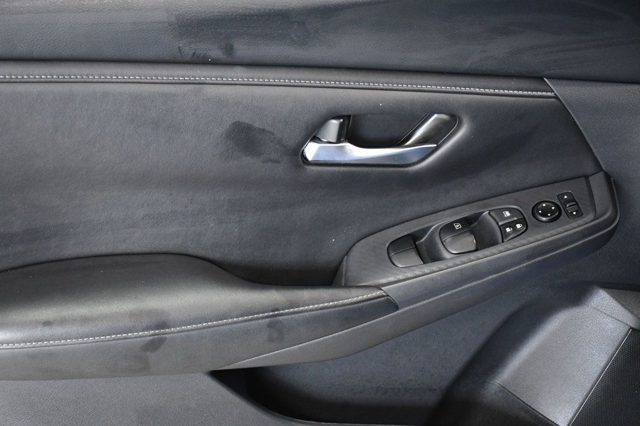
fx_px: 1333
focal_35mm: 75
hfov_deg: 27.0
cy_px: 213
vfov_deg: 18.2
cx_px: 320
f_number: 5.6
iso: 2500
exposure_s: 1/125
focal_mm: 50
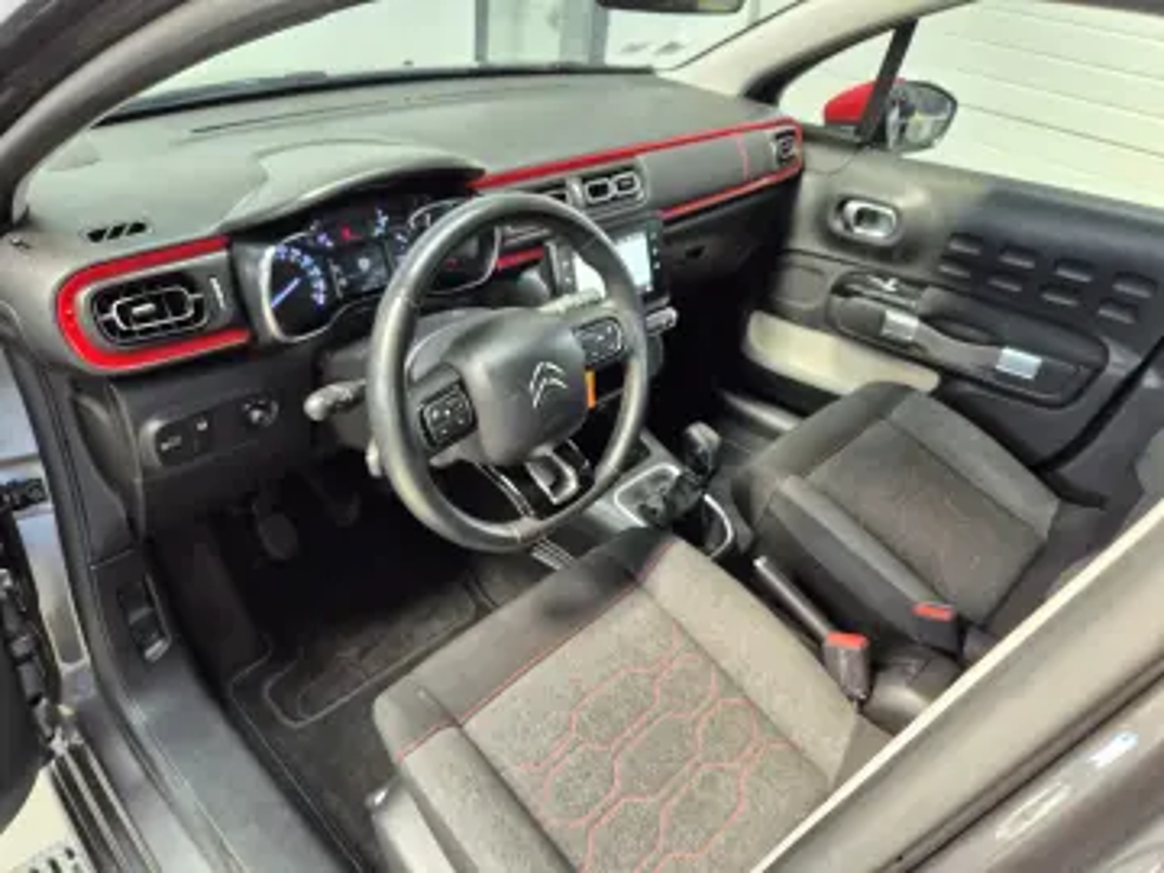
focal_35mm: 23
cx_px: 582
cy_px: 436
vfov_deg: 58.9
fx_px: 773
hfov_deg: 73.9
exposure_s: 1/100
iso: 320
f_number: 1.8
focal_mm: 5.4
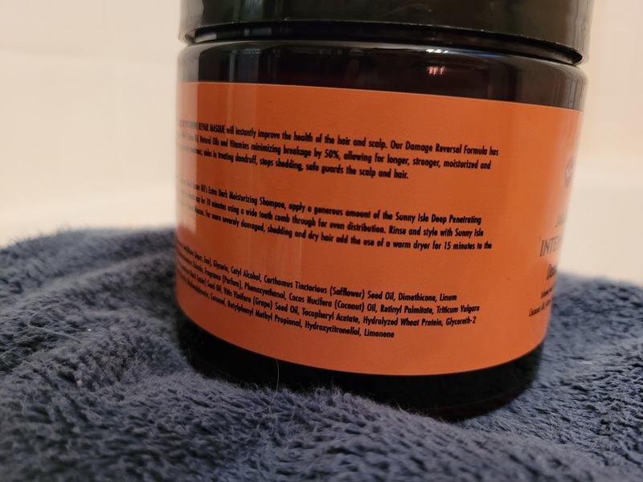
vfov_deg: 53.1
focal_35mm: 26
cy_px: 241
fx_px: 483
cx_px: 322
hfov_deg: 67.3
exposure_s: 1/40
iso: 250
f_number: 1.8
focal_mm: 5.4
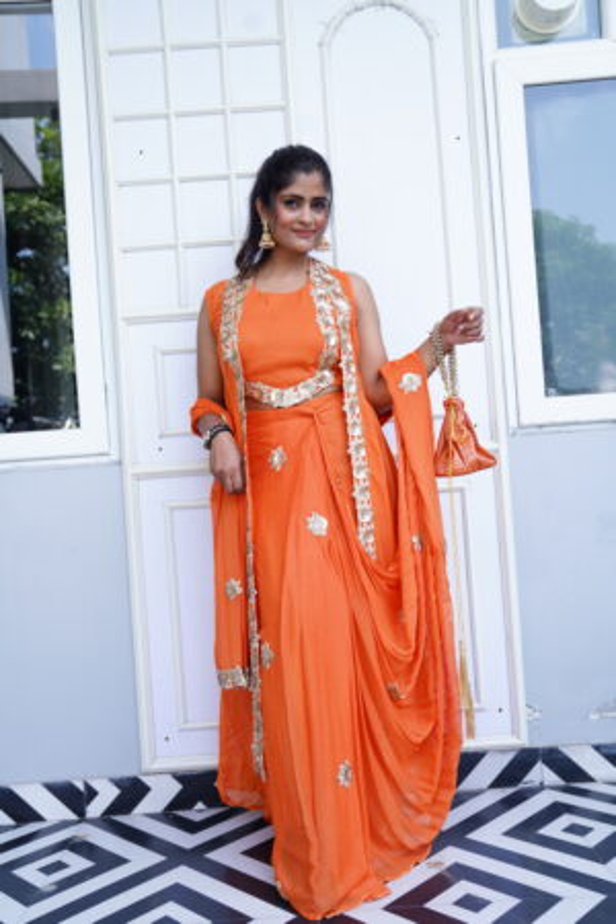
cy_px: 462
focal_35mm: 34
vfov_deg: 55.8
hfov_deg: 38.9
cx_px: 308
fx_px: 873
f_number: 3.5
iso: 125
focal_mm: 34
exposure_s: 1/160
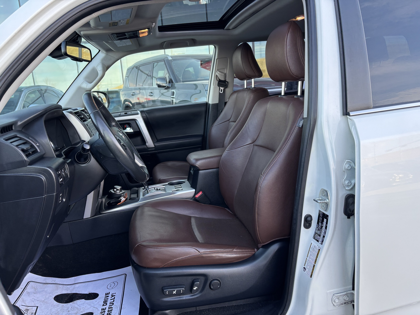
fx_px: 315
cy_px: 158
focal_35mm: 26
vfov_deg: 53.1
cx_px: 210
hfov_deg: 67.3
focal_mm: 5.96
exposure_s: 1/121
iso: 40
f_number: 1.6
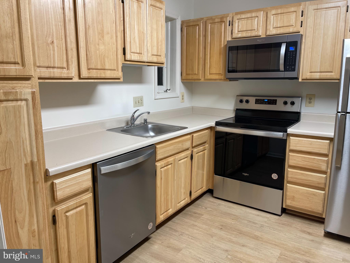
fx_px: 263
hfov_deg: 67.3
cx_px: 175
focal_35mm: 26
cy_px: 132
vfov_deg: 53.1
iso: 80
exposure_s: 1/60
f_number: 1.6
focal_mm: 5.1
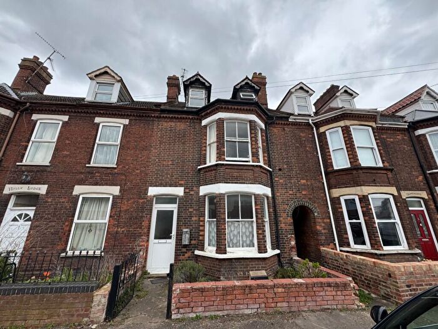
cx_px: 219
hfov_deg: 102.1
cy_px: 164
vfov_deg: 85.7
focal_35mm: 14
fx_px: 177
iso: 40
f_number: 2.2
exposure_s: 1/229
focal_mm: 2.22
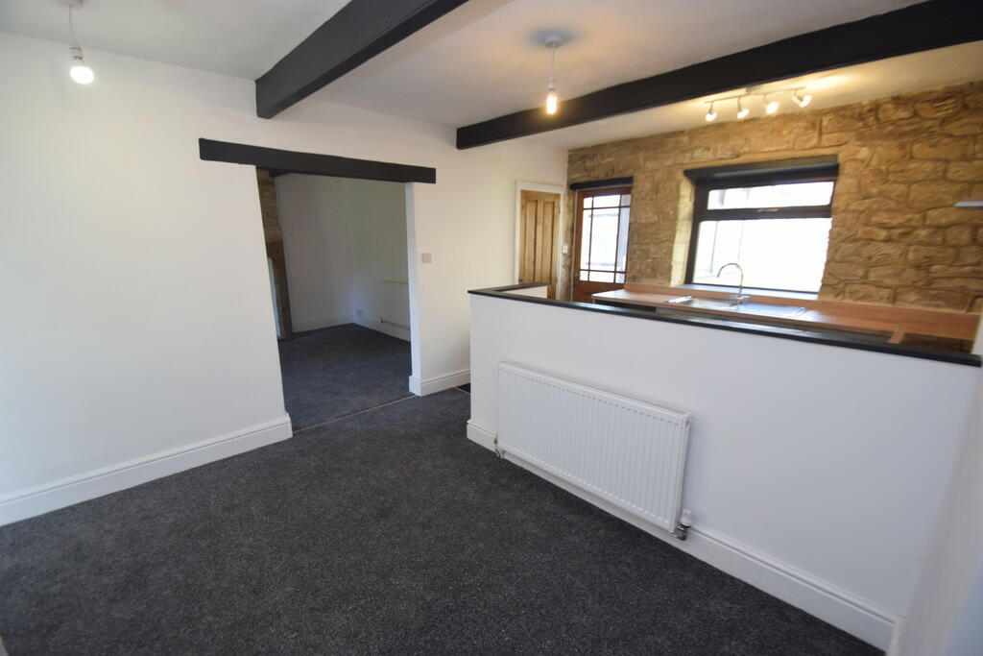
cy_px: 328
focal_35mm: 15
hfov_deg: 100.4
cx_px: 492
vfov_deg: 77.3
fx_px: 410
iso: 400
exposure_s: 1/80
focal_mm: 10
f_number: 4.5
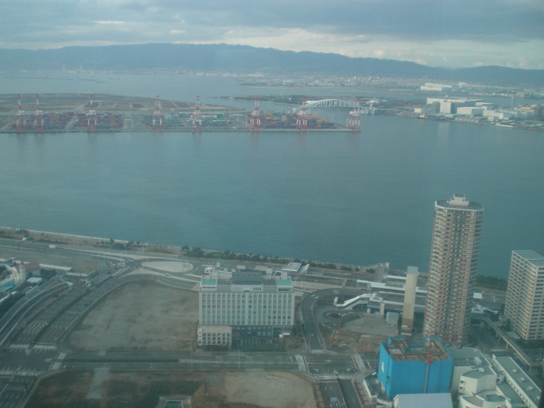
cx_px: 272
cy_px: 204
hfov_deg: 49.0
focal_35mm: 38
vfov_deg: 37.7
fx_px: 597
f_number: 3.1
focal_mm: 6.3
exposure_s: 1/125
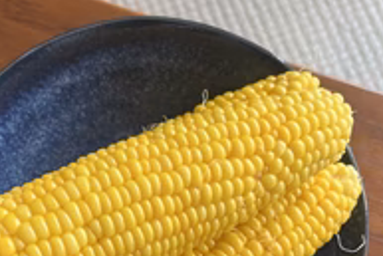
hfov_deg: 35.2
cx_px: 123
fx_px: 596
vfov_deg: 23.1
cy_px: 266
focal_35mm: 56
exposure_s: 1/119
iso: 125
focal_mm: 5.1
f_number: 1.6
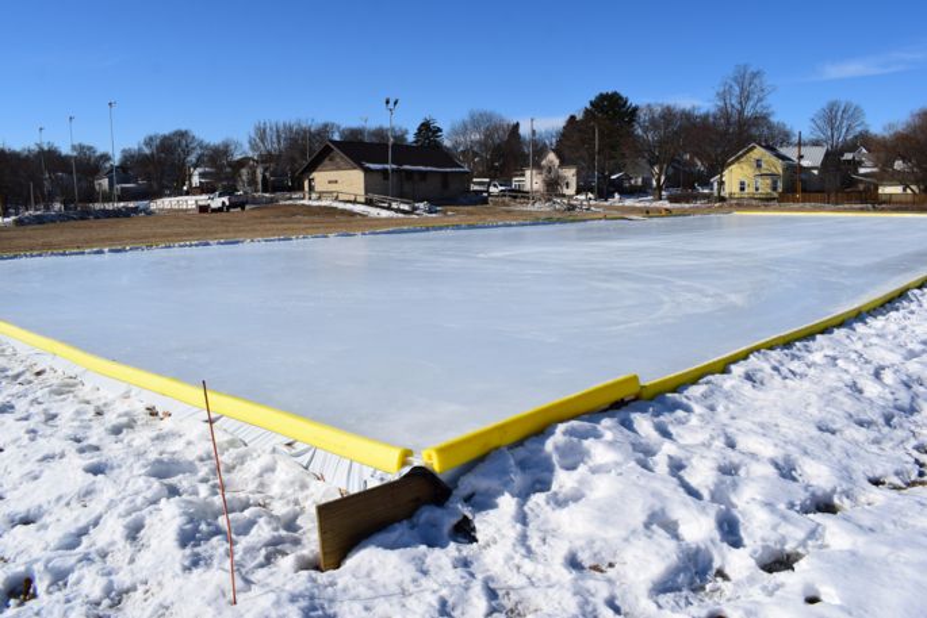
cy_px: 309
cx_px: 464
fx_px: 695
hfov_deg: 67.4
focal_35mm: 27
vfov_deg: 47.9
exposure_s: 1/640
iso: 200
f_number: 11
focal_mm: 18
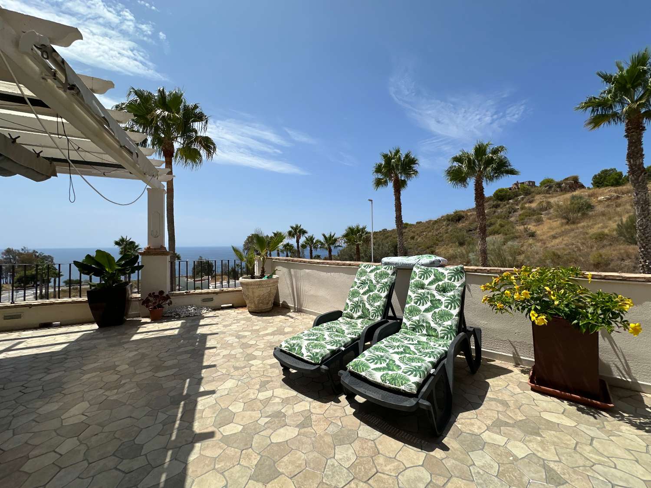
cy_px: 244
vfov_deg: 85.7
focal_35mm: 14
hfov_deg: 102.1
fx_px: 263
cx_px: 326
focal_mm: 2.22
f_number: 2.2
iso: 50
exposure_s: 1/3509
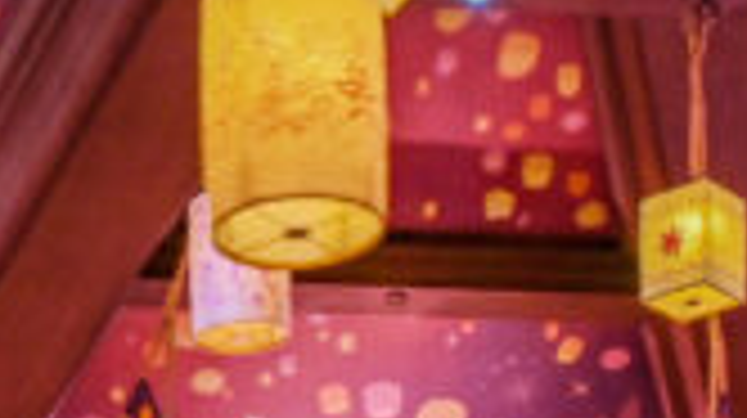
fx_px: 3067
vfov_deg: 6.7
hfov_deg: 13.9
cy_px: 1445
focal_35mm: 155
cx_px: 234
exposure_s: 2.5
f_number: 13
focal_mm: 24
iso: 500
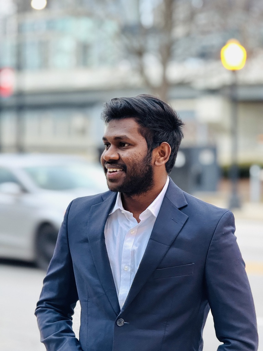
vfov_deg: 16.4
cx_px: 132
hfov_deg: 12.3
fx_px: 1216
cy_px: 176
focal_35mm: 120
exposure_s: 1/60
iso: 500
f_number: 2.8
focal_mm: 15.66
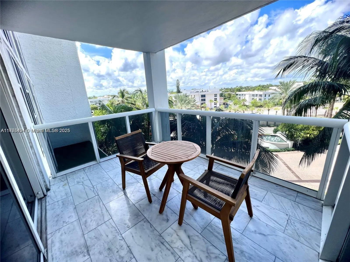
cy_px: 131
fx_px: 131
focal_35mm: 13
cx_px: 175
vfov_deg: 89.9
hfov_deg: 106.2
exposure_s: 1/469
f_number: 1.8
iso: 32
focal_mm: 1.57
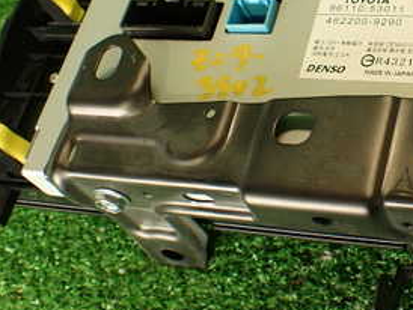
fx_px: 836
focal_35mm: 70
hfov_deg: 26.7
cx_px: 378
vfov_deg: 21.0
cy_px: 105
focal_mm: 5.79
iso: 200
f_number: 2.4
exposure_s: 1/50
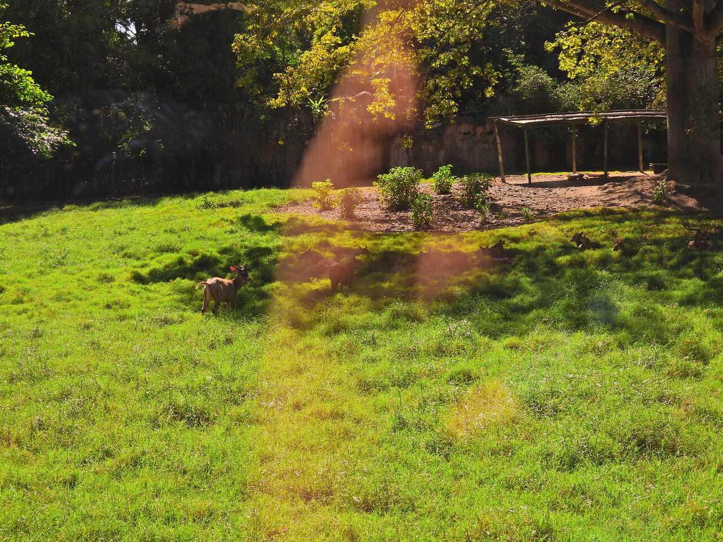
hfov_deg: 27.8
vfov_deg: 21.0
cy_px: 271
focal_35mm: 70
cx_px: 362
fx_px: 1462
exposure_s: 1/250
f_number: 3.5
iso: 100
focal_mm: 12.5
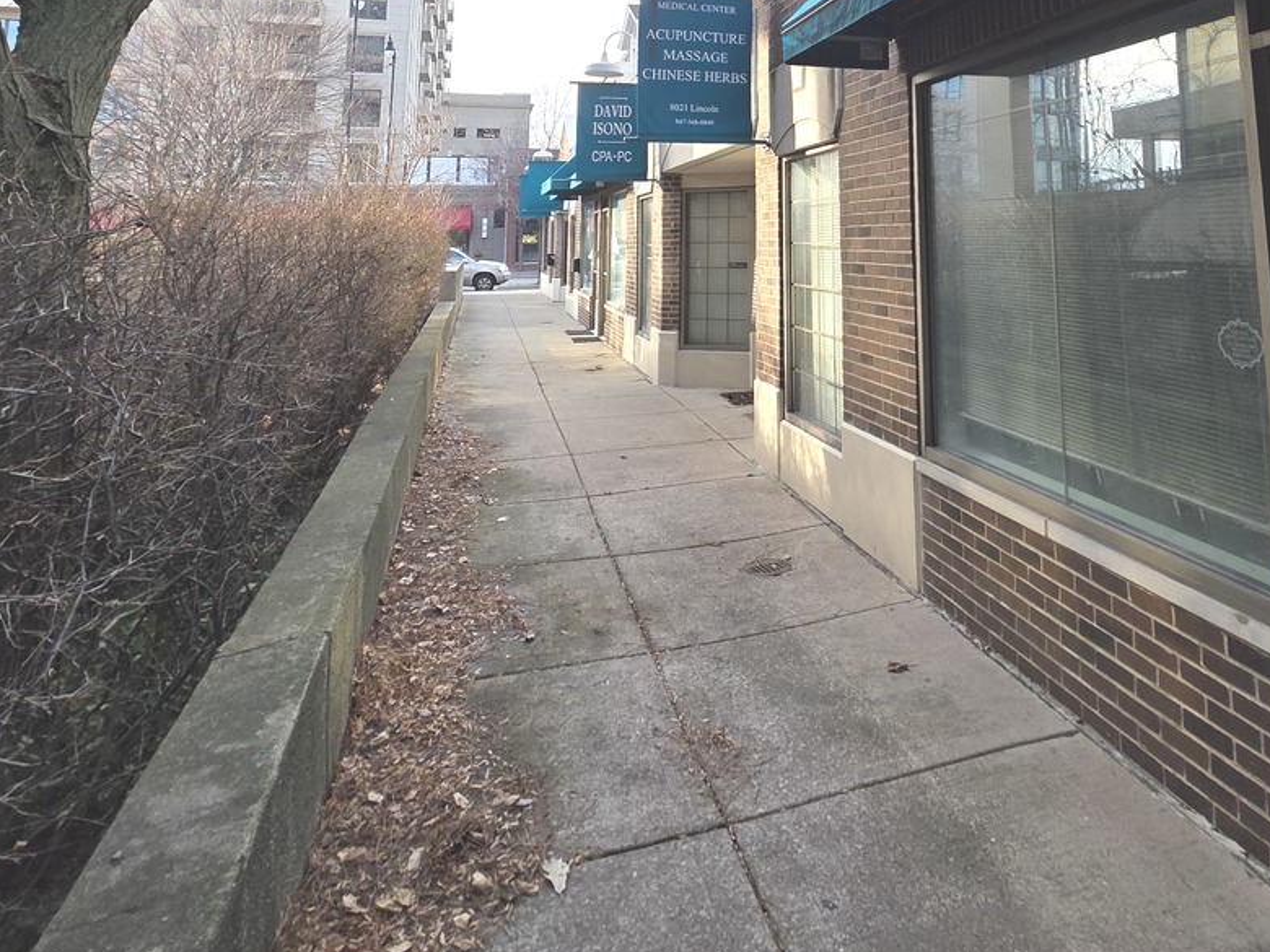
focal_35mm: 24
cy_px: 81
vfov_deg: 50.0
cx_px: 819
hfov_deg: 70.0
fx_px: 881
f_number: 1.9
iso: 40
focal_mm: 2.2
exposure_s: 1/363
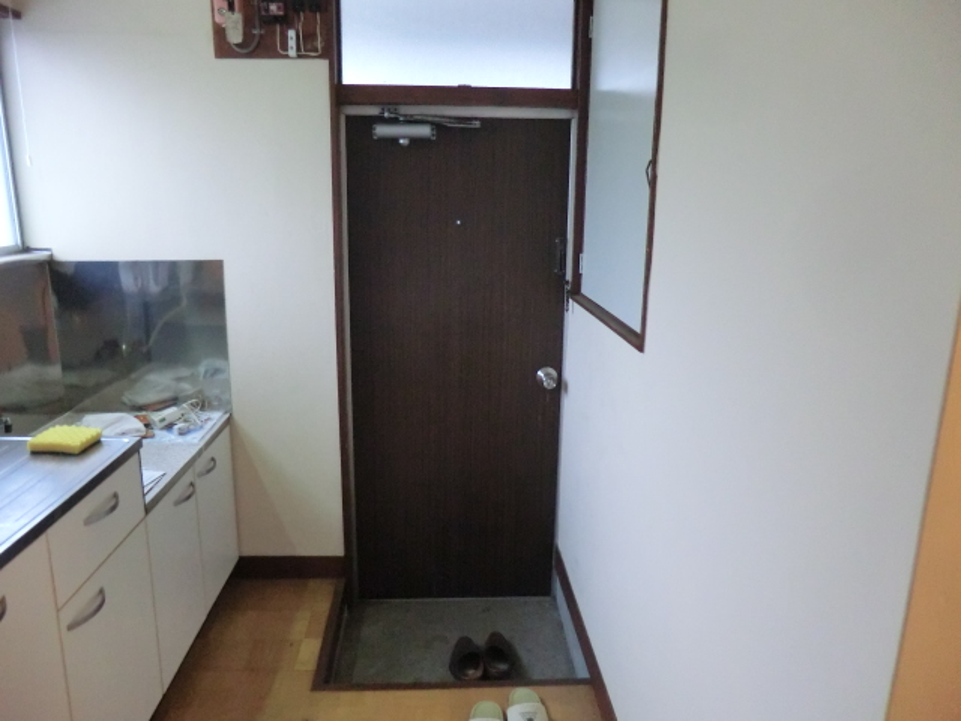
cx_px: 480
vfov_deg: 56.8
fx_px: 666
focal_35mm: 24
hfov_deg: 71.6
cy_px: 360
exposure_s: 1/60
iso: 640
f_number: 3.2
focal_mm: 4.3
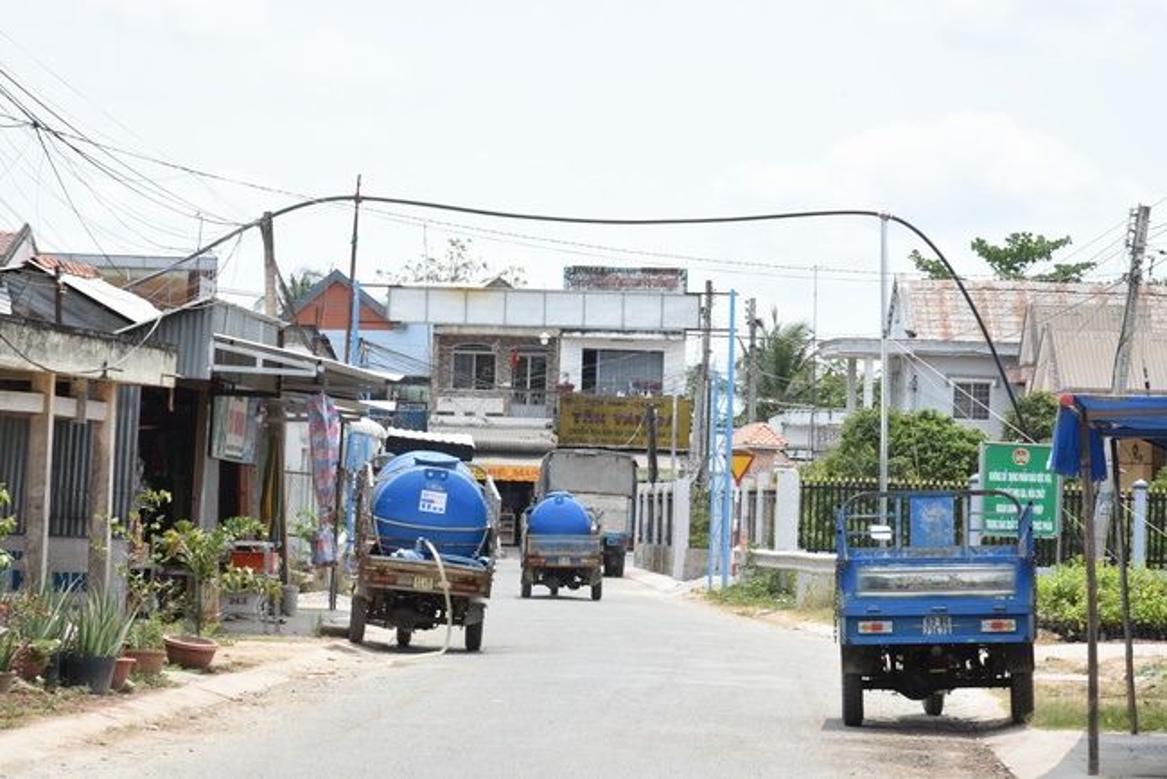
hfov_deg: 17.1
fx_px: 3892
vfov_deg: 11.4
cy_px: 390
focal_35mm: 120
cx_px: 584
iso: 200
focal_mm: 120
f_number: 13
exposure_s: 1/100
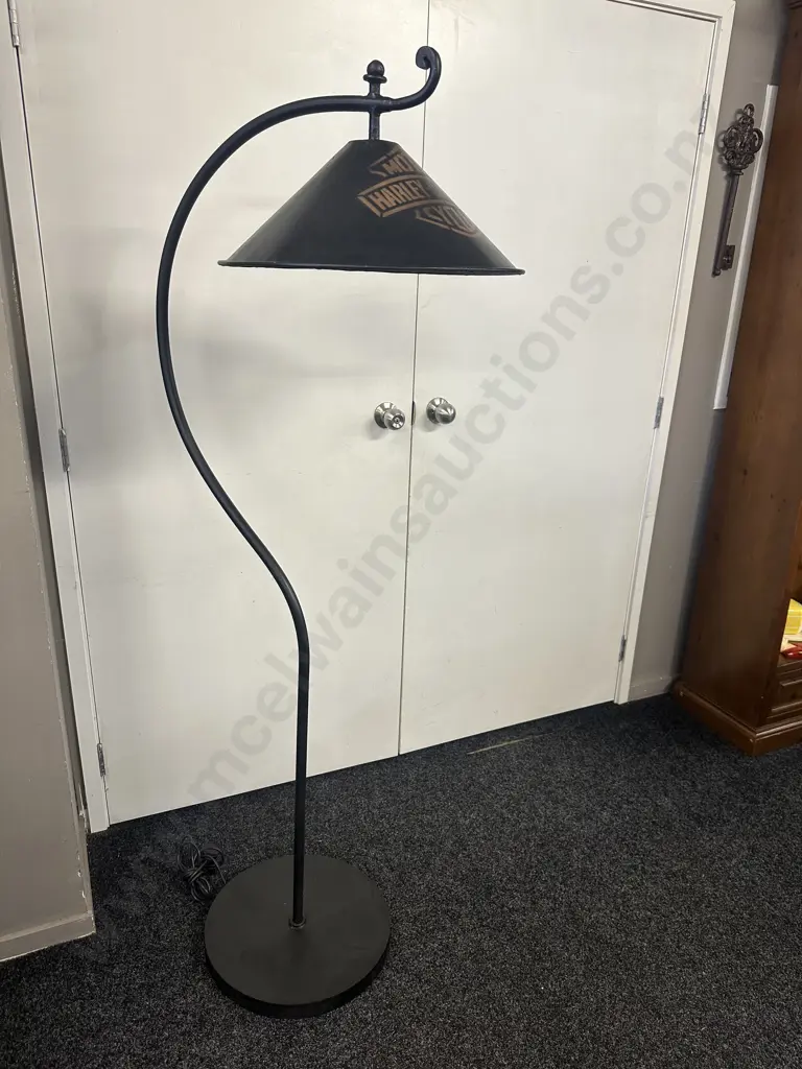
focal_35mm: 24
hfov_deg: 56.8
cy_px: 534
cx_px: 401
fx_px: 741
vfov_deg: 71.6
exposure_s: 1/100
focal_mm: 6.86
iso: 200
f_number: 1.78
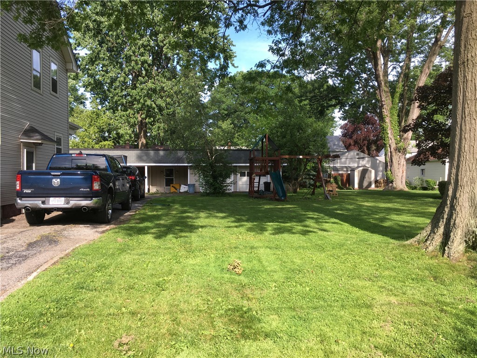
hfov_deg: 61.7
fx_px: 400
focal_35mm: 29
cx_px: 238
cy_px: 179
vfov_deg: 48.2
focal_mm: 4.15
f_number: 2.2
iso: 25
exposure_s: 1/442
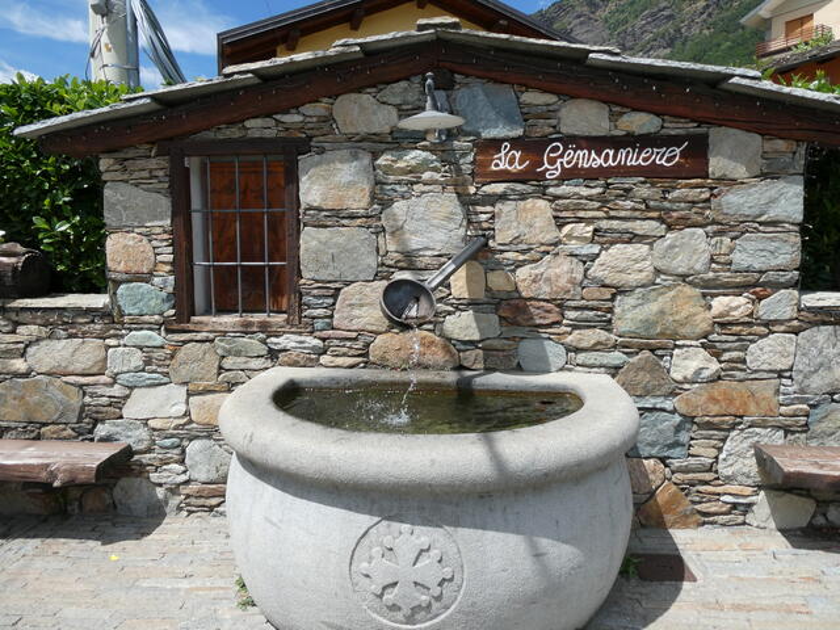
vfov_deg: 56.8
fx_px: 582
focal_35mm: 24
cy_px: 315
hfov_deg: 71.6
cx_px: 420
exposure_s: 1/800
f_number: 3.5
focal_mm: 4.3
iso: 80
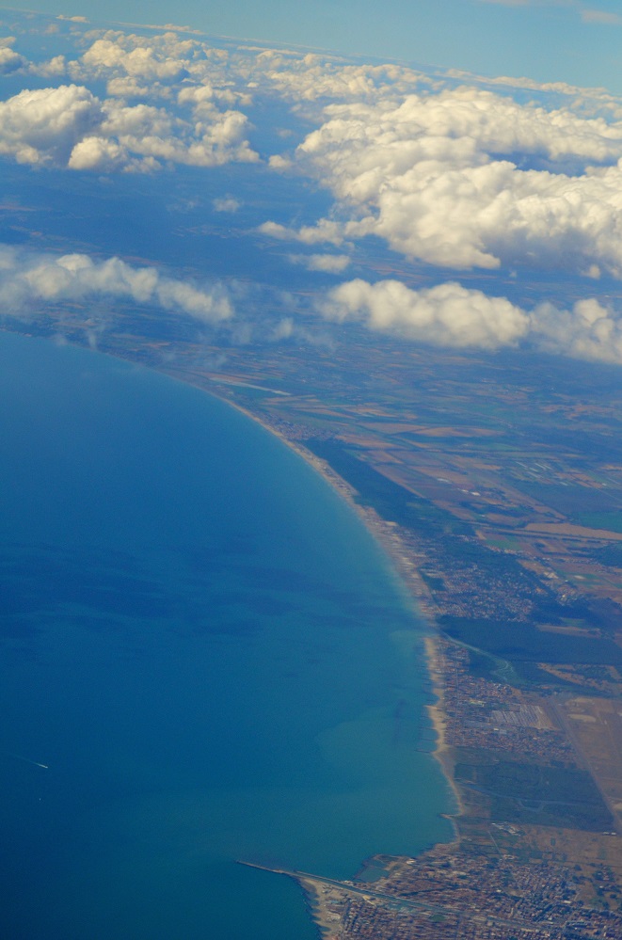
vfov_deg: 19.5
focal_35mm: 105
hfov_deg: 13.0
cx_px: 311
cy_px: 470
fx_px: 2735
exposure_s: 1/8000
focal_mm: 70
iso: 900
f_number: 4.5
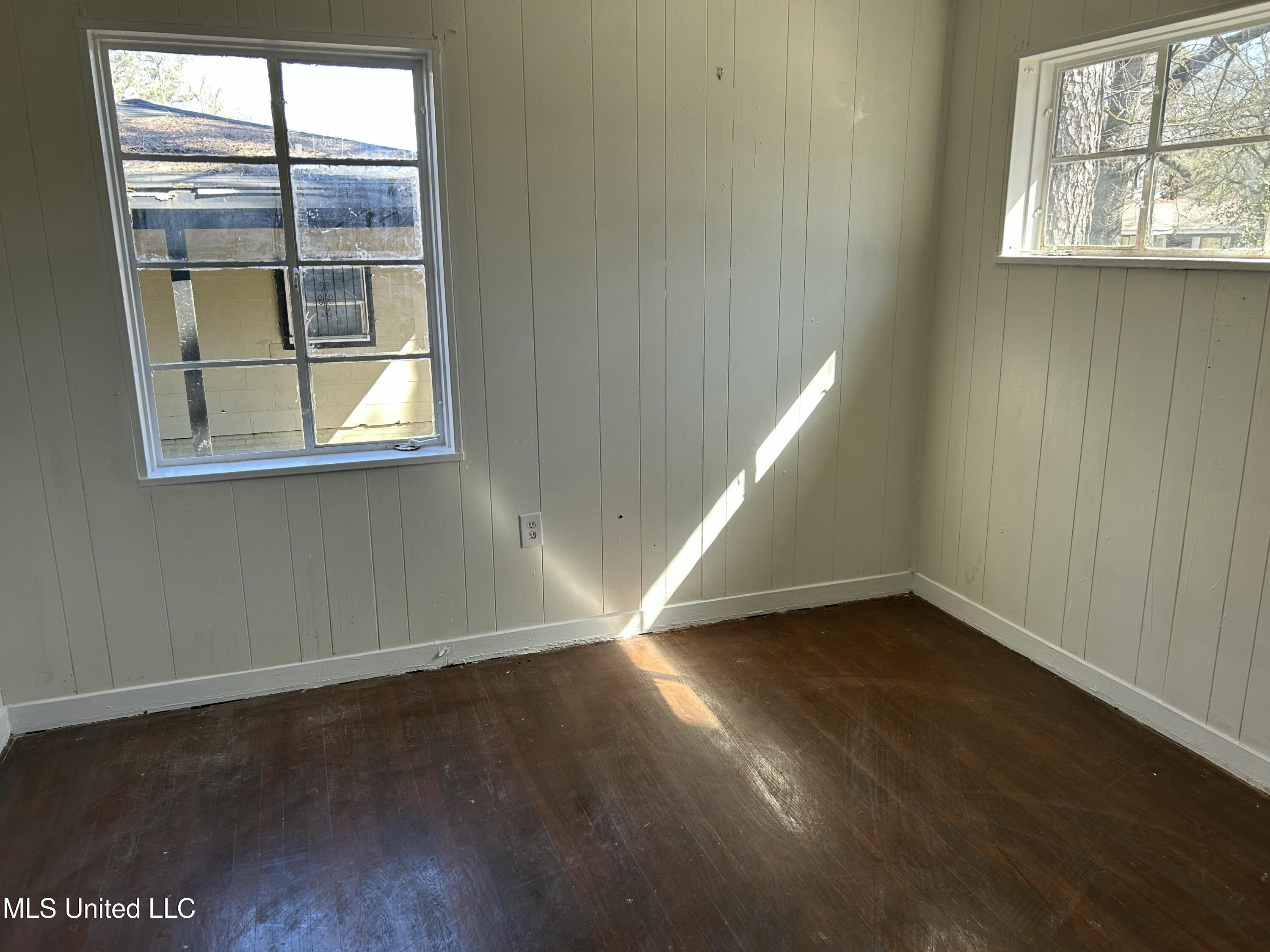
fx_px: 954
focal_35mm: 26
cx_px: 635
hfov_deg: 67.3
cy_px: 476
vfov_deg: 53.1
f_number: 1.5
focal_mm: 5.7
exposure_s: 1/121
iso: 40
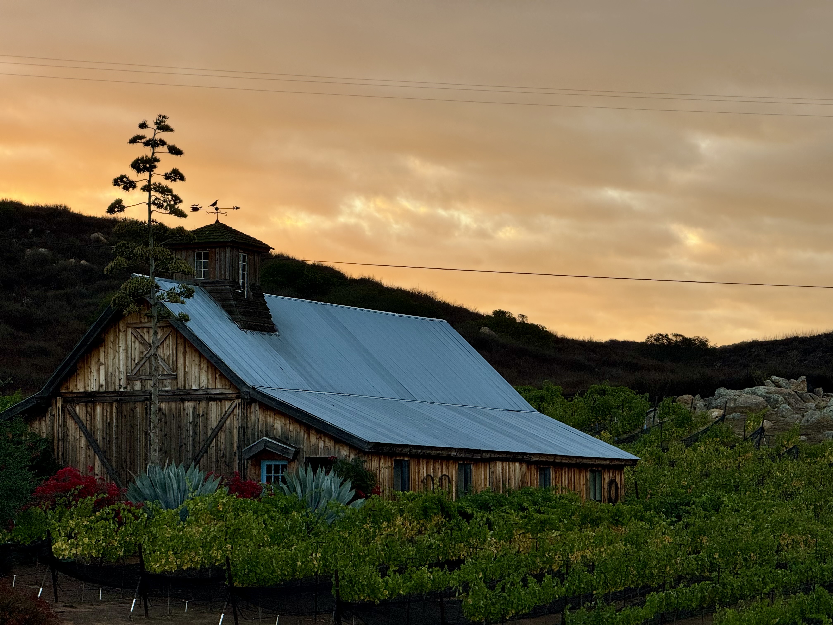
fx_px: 2888
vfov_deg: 12.3
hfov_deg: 16.4
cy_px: 312
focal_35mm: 120
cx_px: 416
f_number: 2.8
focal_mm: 15.66
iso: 50
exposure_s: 1/202
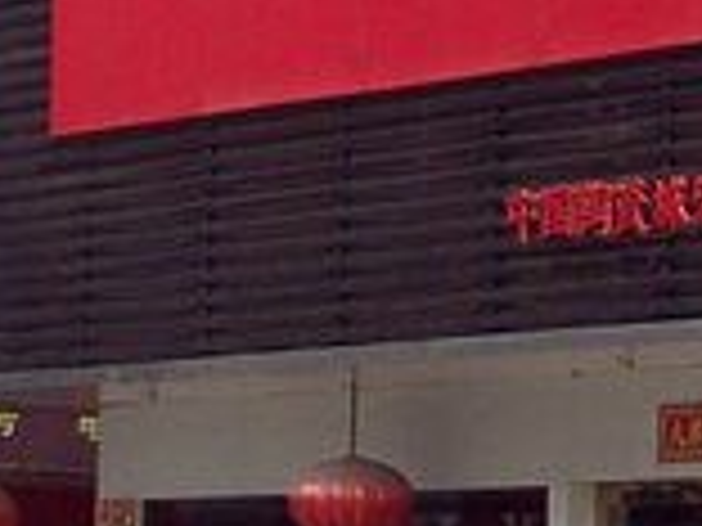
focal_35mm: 256
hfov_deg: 7.7
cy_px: -112
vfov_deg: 5.8
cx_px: 68
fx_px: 5192
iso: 100
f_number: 4
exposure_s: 1/750
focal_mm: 8
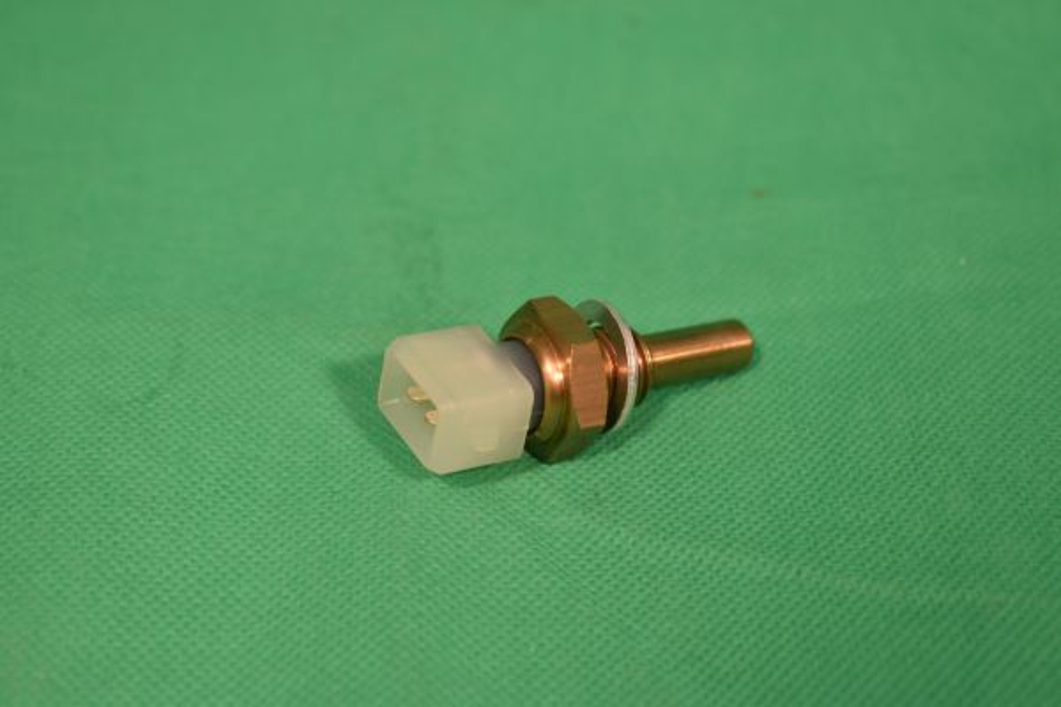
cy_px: 354
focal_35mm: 72
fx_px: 2122
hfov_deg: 28.1
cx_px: 530
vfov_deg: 18.9
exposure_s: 1/60
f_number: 5.6
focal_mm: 48
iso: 100
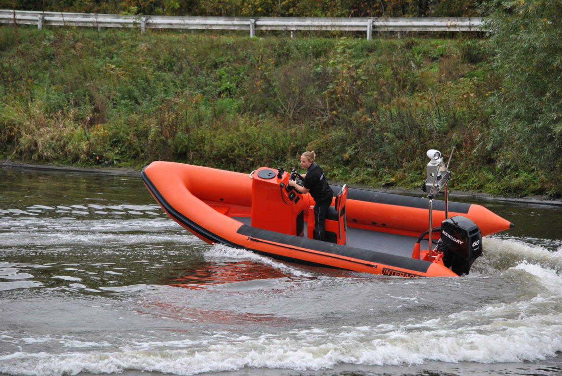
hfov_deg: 12.4
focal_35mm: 165
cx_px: 281
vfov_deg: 8.3
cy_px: 188
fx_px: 2579
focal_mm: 110
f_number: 5
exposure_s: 1/400
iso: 200
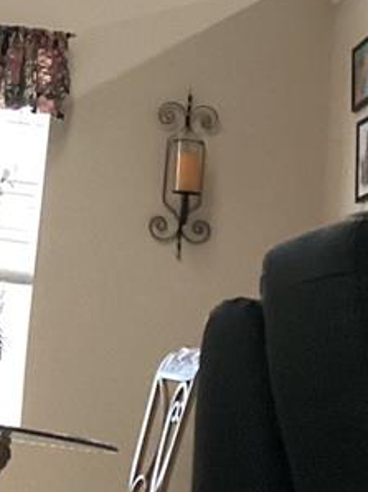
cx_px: -223
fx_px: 1774
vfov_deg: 15.5
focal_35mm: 125
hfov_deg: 11.3
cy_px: 18
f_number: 2.4
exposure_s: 1/60
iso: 250
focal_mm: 3.3
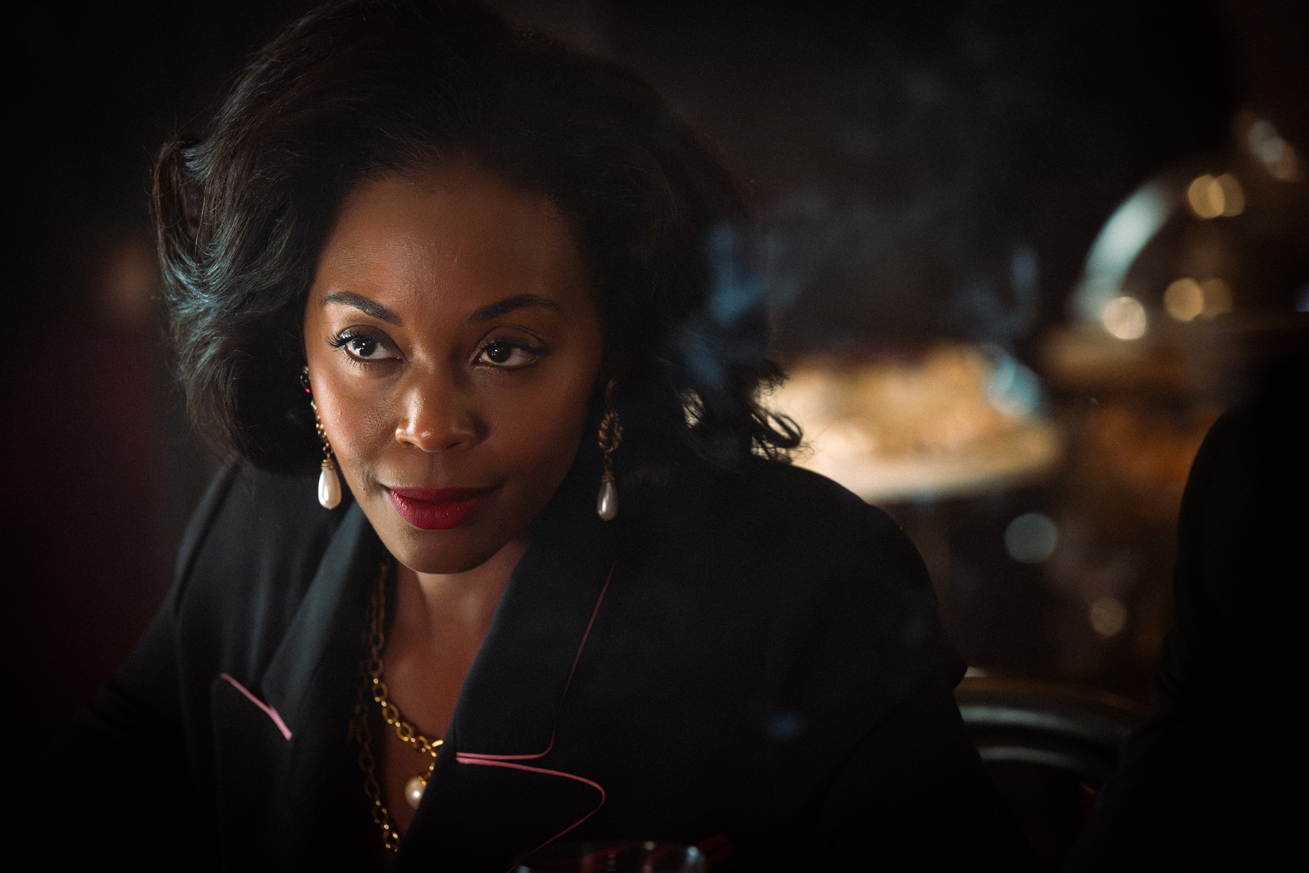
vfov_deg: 6.9
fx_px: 7272
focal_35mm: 200
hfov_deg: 10.3
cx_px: 654
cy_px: 436
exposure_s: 1/250
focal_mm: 200
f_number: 4
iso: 8000
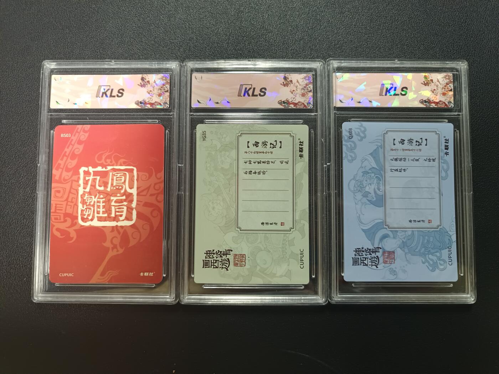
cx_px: 250
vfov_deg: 56.8
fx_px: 346
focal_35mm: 24
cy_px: 187
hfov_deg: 71.6
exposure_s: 1/50
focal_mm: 5.31
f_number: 1.7
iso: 1140
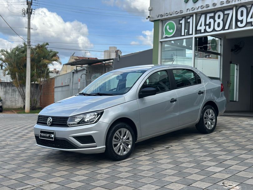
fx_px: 351
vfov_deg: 30.3
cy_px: 95
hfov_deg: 39.6
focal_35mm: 48
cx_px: 126
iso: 100
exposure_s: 1/3472
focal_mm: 6.86
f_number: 1.78
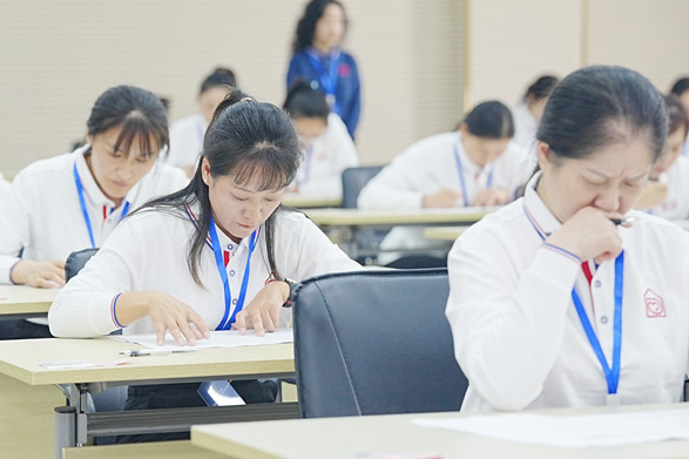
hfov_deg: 13.7
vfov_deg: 9.1
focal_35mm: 150
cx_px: 237
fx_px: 2870
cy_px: 223
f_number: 4
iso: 1250
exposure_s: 1/100
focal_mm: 110
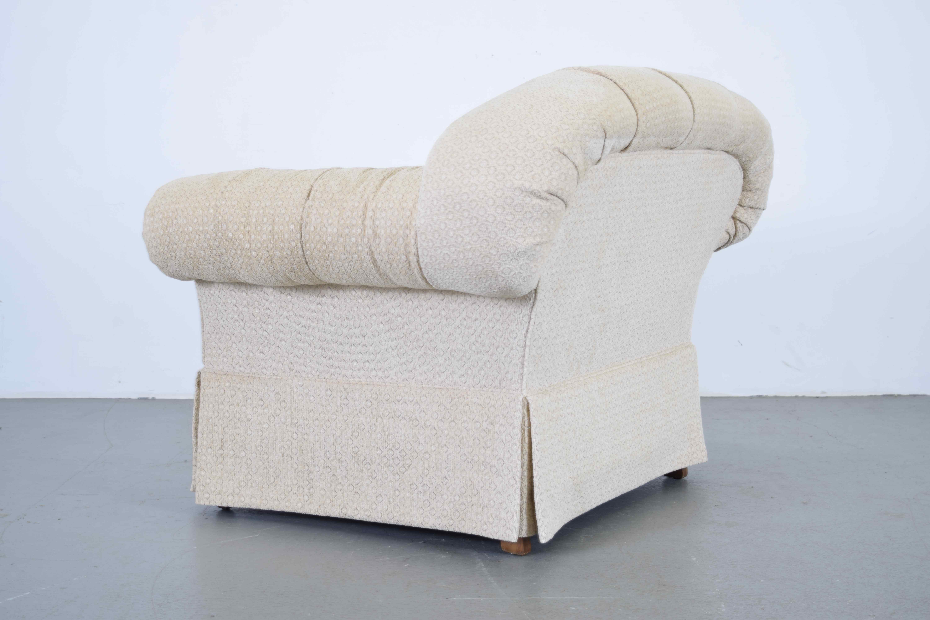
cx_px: 465
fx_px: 1472
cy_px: 310
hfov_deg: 35.1
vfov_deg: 23.8
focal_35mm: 57
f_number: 4.8
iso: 100
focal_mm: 38
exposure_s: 1/15
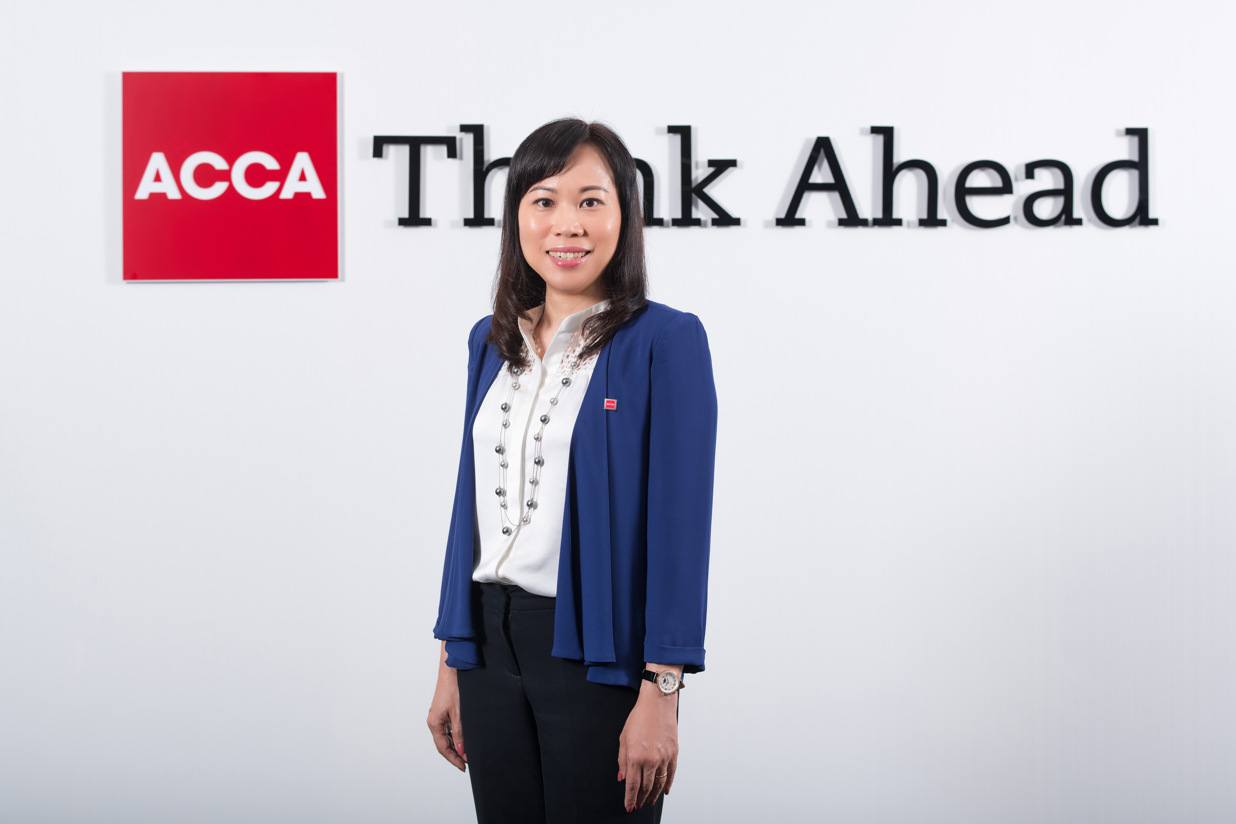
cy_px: 412
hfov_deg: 34.5
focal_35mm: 58
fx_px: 1991
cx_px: 618
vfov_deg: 23.4
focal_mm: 58
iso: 200
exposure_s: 1/250
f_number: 6.3
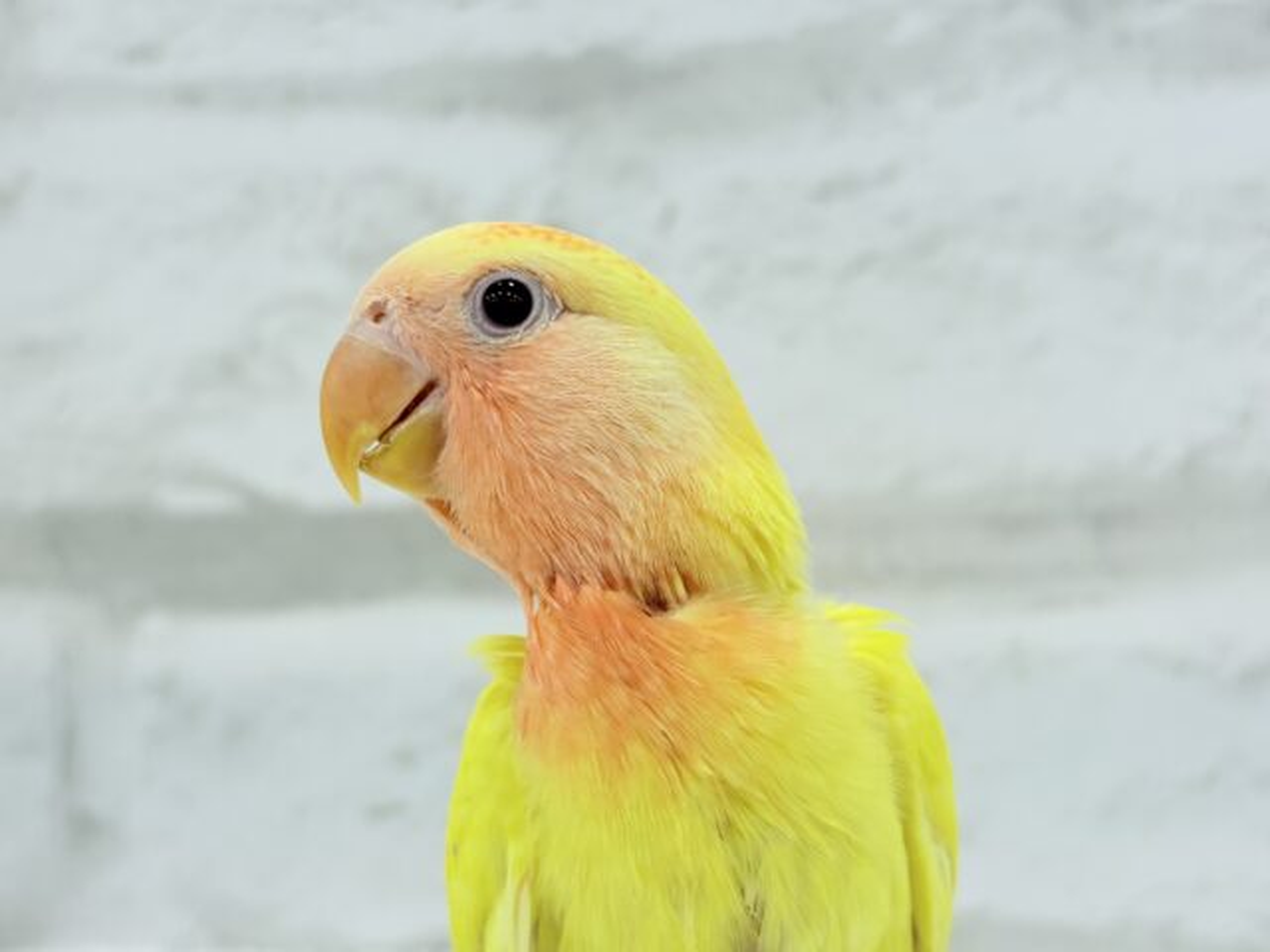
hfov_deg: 36.8
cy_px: 476
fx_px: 1908
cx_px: 635
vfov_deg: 28.0
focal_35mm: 52
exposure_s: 1/100
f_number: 1.6
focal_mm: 5.96
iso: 64
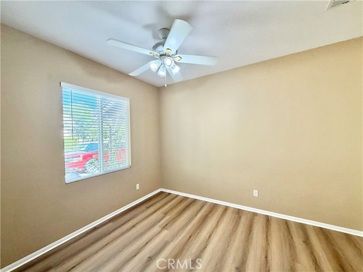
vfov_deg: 85.7
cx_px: 182
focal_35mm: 14
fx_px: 147
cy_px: 136
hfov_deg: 102.1
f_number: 2.2
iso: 160
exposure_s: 1/120
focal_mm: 2.22
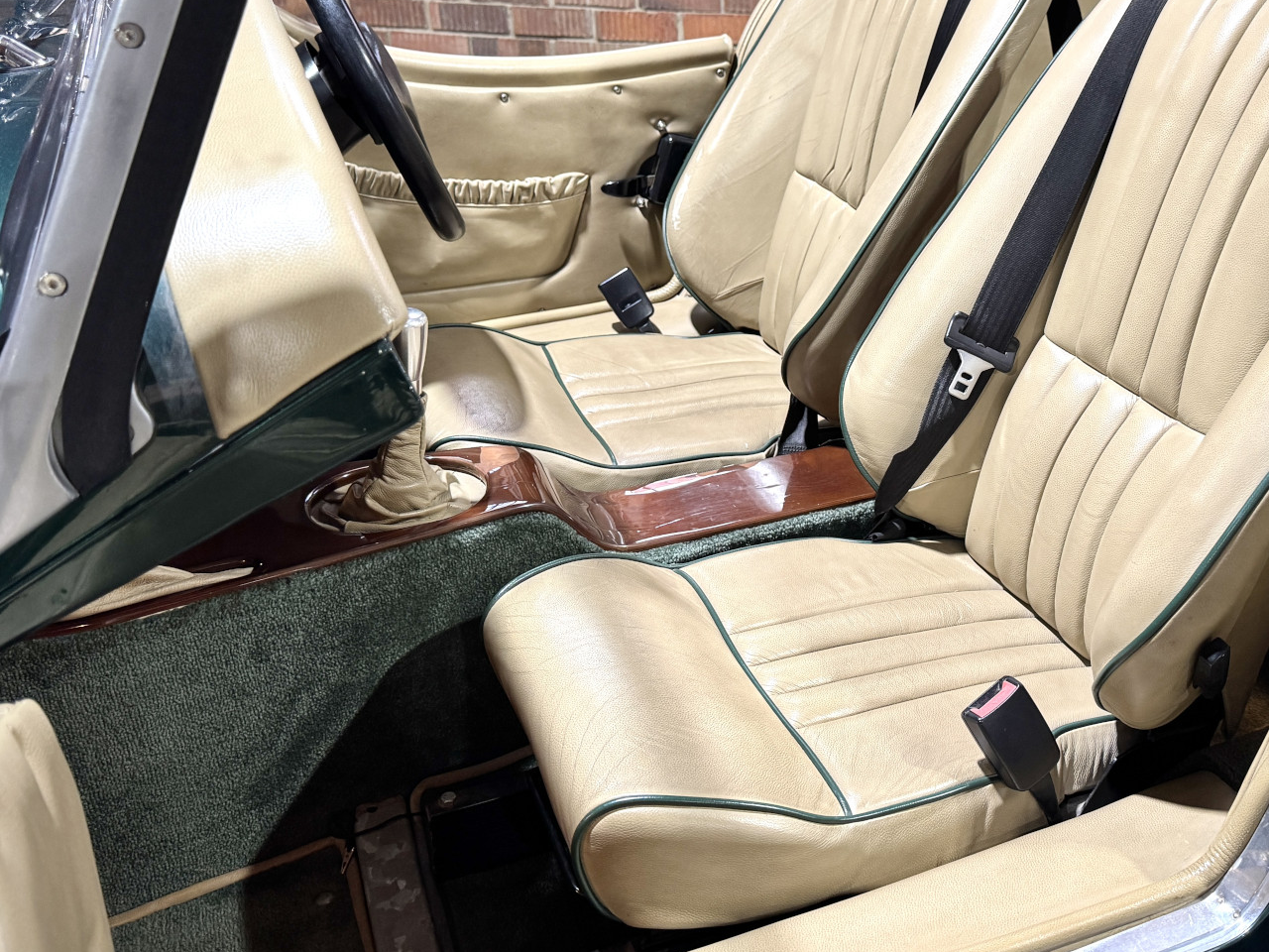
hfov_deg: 50.8
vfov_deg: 39.4
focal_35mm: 36
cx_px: 793
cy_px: 361
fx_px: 1320
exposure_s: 1/50
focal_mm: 6.76
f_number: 1.78
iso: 250
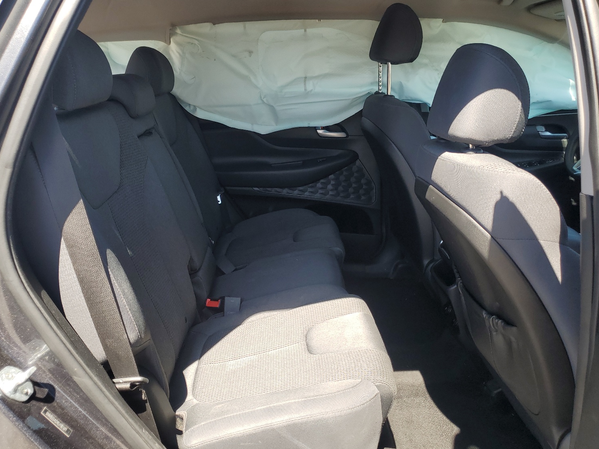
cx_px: 287
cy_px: 222
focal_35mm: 28
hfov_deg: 63.4
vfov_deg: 49.7
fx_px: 484
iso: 50
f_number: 1.5
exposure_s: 1/435
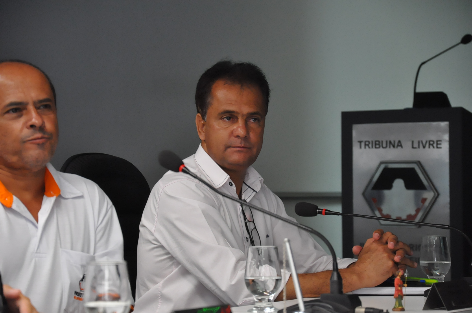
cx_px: 236
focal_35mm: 158
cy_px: 156
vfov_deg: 8.7
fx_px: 2062
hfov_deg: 13.1
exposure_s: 1/60
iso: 2000
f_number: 5.6
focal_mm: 105
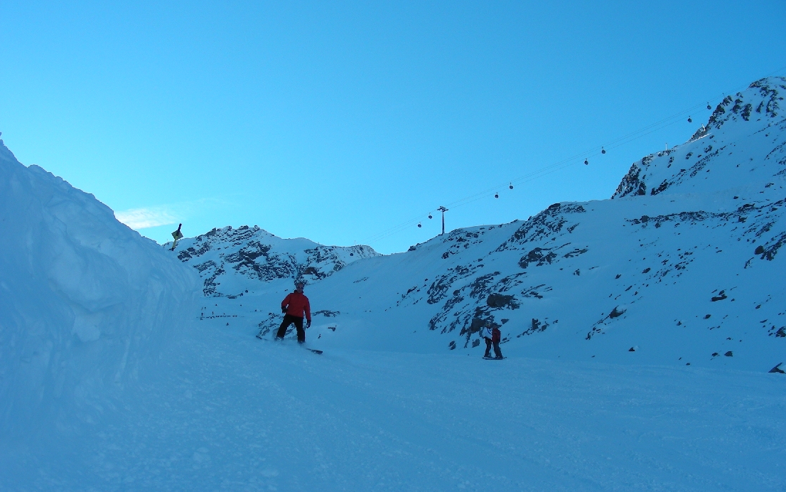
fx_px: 879
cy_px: 266
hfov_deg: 48.2
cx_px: 399
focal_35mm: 41
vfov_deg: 31.3
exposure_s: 1/382
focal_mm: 6.3
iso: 50
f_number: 4
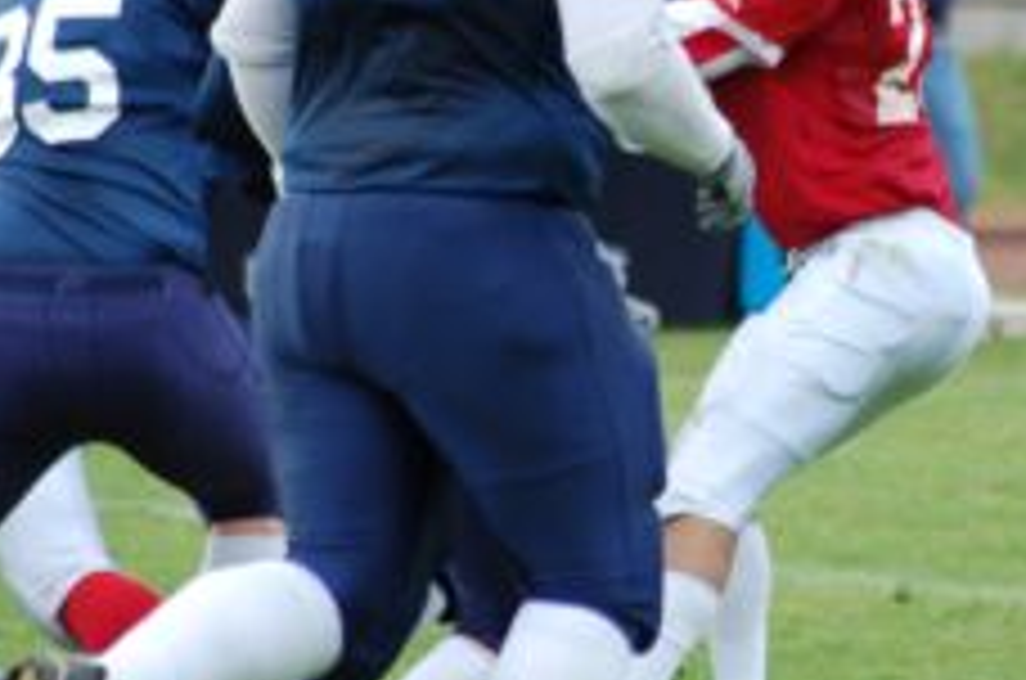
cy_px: 275
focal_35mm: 716
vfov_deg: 1.9
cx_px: 727
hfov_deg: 2.9
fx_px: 20363
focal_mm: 240
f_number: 5.3
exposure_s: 1/500
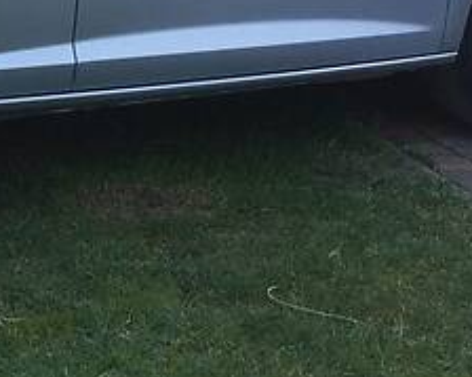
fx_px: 1410
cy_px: -38
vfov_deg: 14.9
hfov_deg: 17.9
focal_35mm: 101
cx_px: -126
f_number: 2.2
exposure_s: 1/471
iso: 32
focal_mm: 4.2
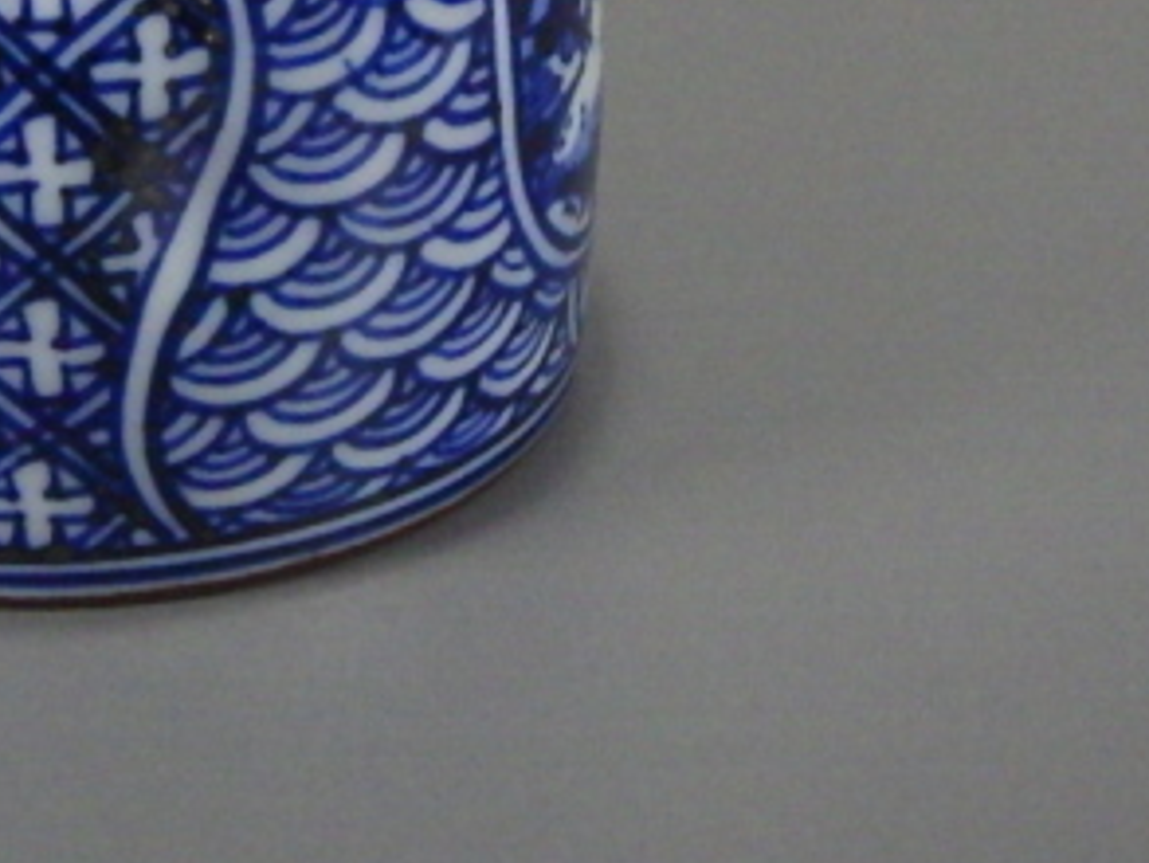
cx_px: 110
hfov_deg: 7.9
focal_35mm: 251
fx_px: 8335
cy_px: 35
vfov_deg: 5.9
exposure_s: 1/40
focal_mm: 20.6
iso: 400
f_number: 5.2
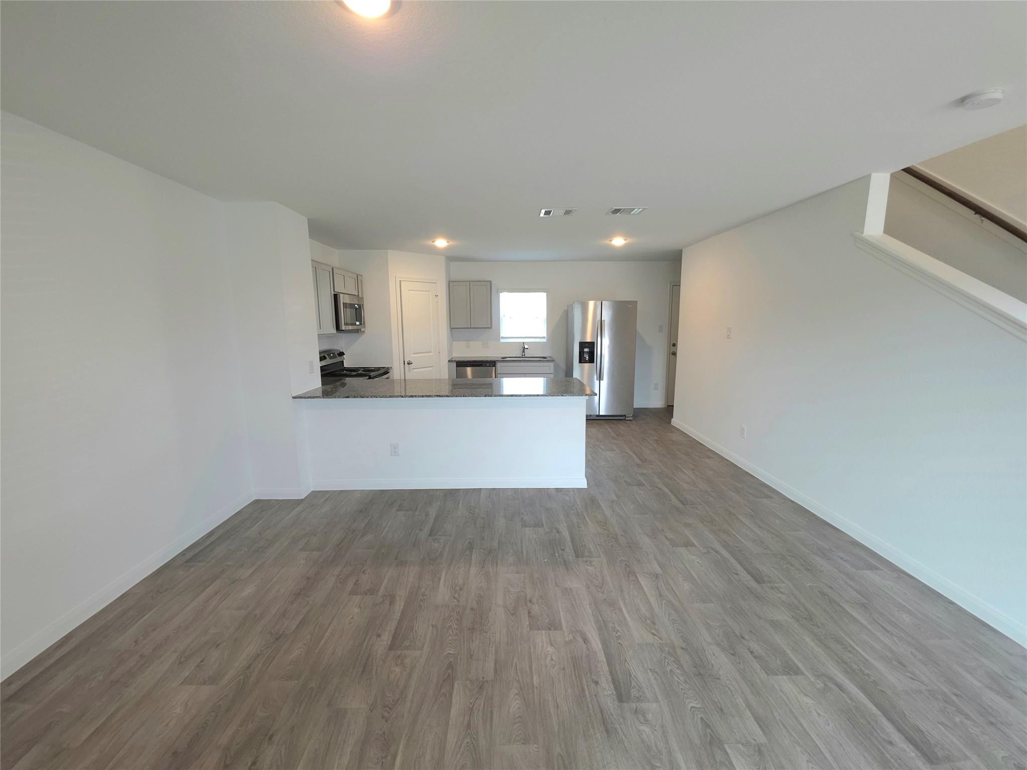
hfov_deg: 106.2
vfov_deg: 89.9
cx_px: 514
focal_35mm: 13
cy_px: 385
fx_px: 386
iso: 80
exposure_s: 1/30
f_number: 1.9
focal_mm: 2.2
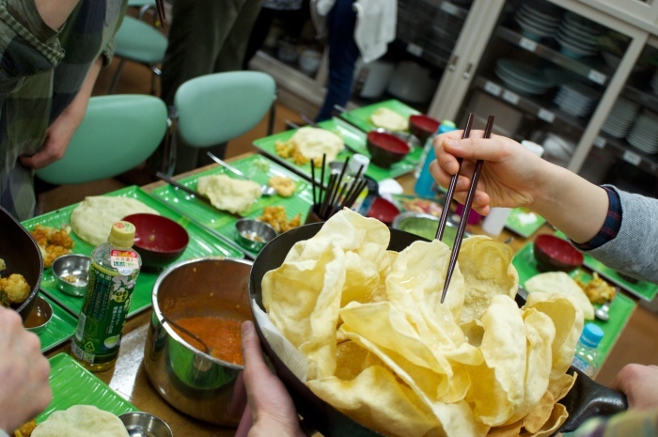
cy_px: 218
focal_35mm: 45
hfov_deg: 43.6
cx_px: 329
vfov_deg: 29.8
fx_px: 822
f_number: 3.5
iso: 800
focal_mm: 30
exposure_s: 1/125
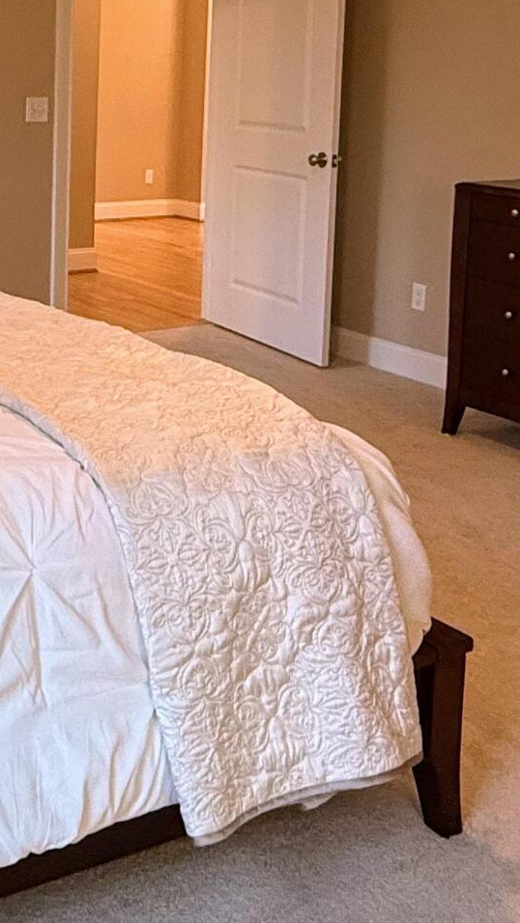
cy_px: 179
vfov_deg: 40.3
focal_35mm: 49
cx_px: -59
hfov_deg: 22.9
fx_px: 1201
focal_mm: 2.22
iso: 320
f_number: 2.2
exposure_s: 1/120
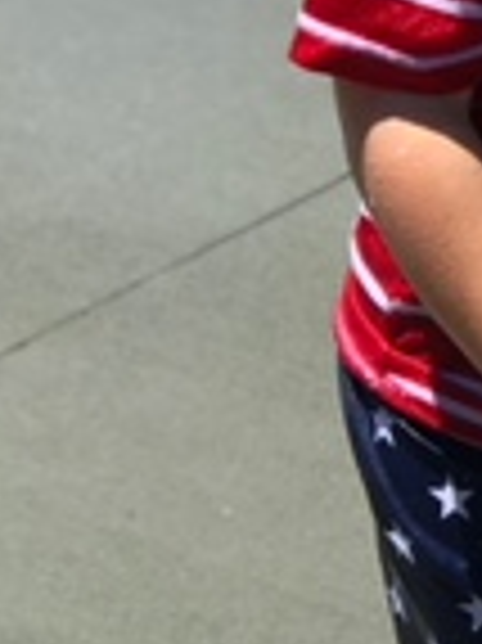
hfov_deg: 5.7
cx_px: 896
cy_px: 176
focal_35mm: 256
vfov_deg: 7.7
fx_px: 4760
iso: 20
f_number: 2.8
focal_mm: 6.6
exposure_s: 1/1064
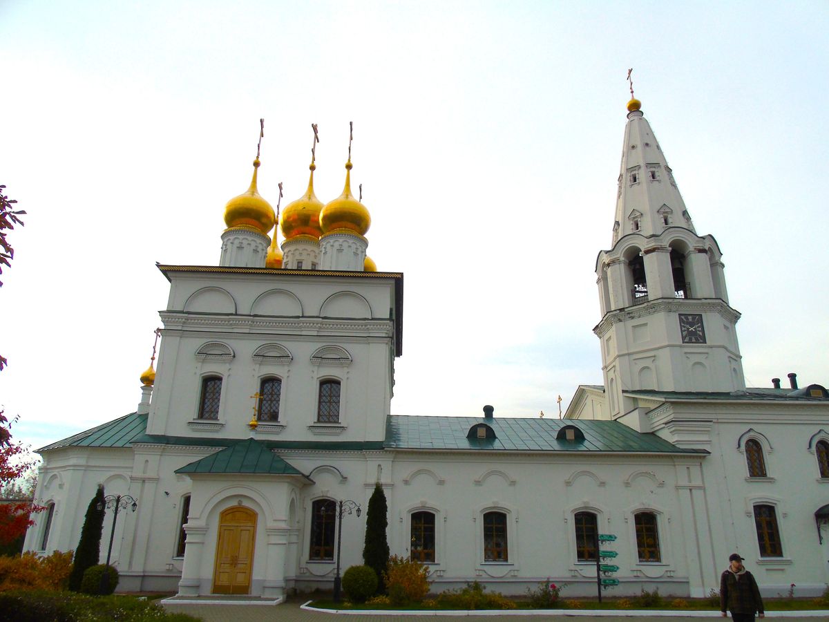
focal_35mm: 25
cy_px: 311
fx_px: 599
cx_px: 414
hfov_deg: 69.4
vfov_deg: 54.9
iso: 80
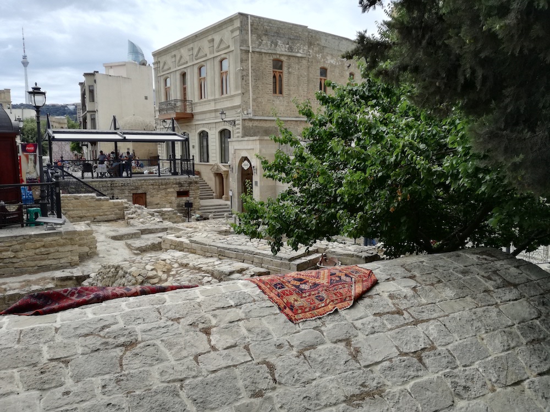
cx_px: 275
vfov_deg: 51.4
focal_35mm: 27
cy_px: 206
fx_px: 429
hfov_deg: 65.3
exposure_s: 1/1091
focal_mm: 3.79
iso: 50
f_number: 2
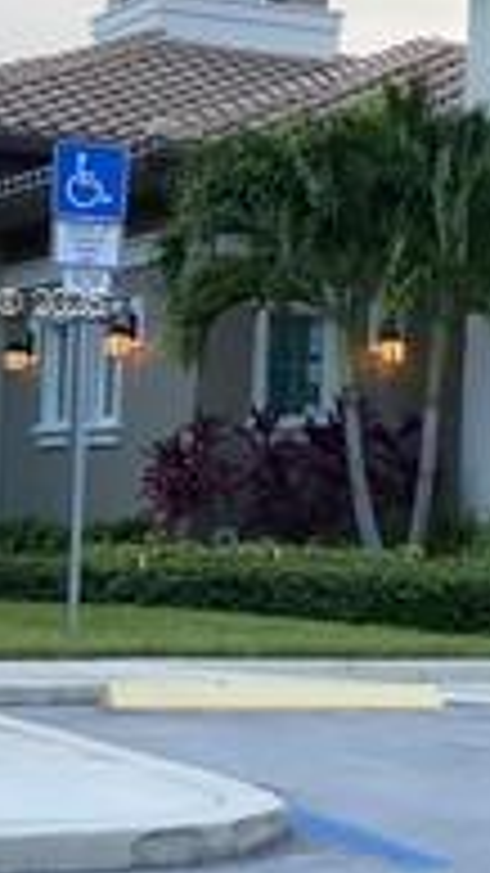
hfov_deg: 10.3
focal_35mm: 117
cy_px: 306
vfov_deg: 18.3
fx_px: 2705
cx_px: 490
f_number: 2
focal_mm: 6
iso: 100
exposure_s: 1/122
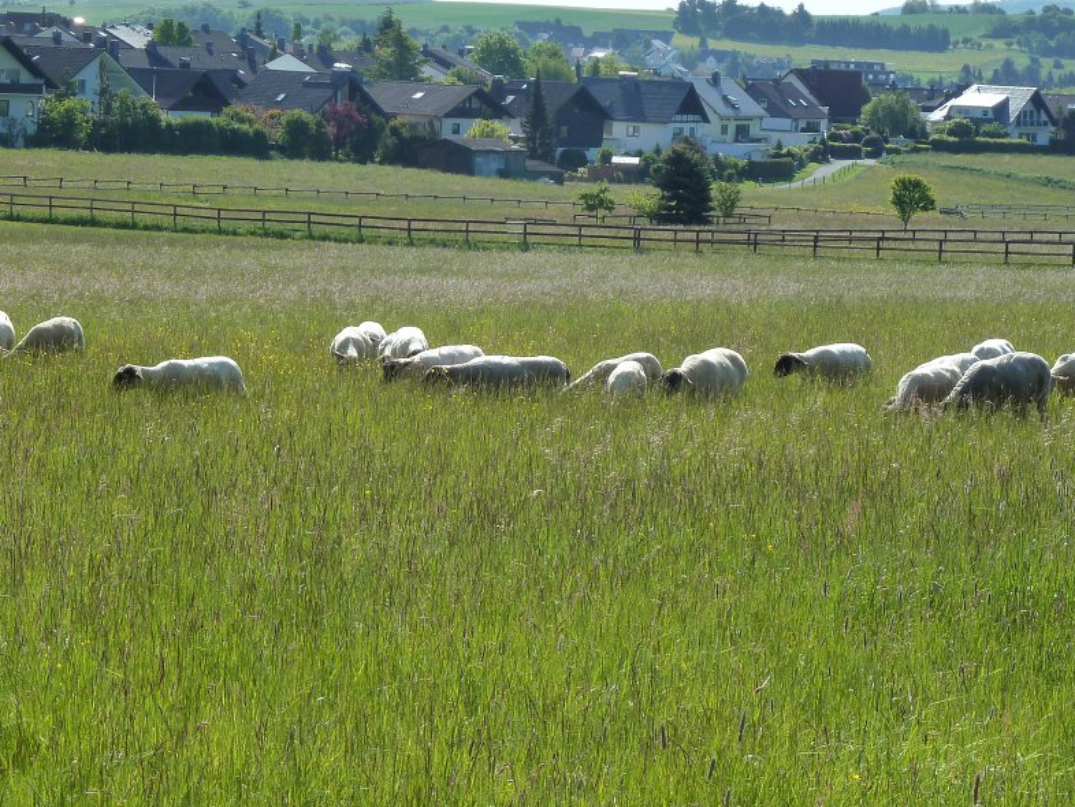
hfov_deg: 15.8
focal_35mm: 125
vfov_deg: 11.9
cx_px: 540
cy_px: 382
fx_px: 3883
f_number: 4.3
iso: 125
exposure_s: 1/400
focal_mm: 15.8
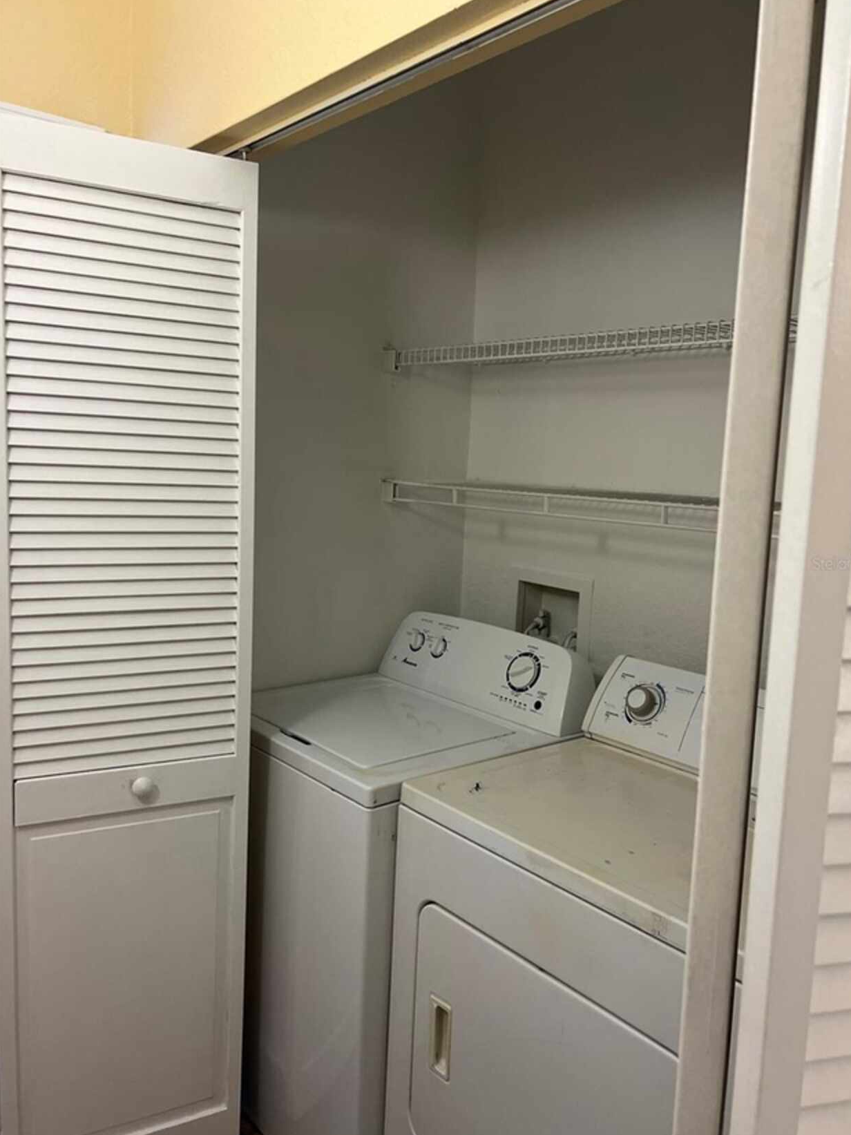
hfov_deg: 51.3
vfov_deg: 65.3
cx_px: 440
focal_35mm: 27
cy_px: 563
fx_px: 885
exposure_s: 1/60
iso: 250
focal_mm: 5.7
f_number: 1.5
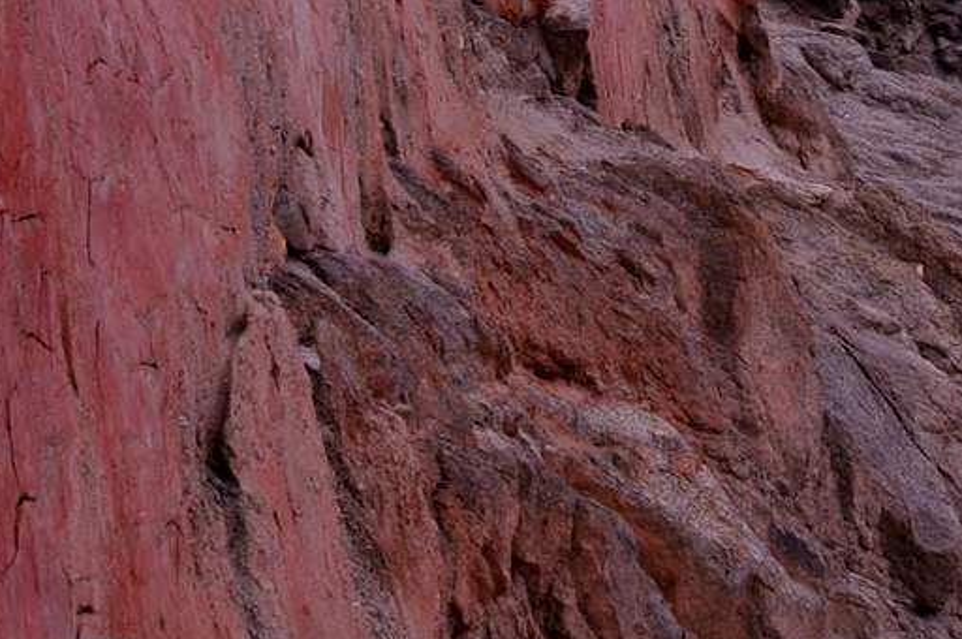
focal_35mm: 170
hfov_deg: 12.1
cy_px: -589
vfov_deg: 7.7
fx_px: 4536
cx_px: 663
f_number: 9
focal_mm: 29
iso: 200
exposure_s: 1/500
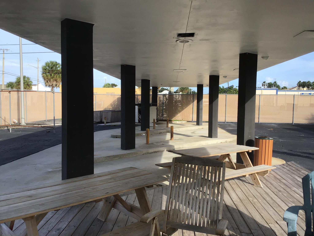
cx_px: 157
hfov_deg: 58.4
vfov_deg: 45.4
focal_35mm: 31
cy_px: 118
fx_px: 281
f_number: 2.4
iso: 25
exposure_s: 1/715
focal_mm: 3.3
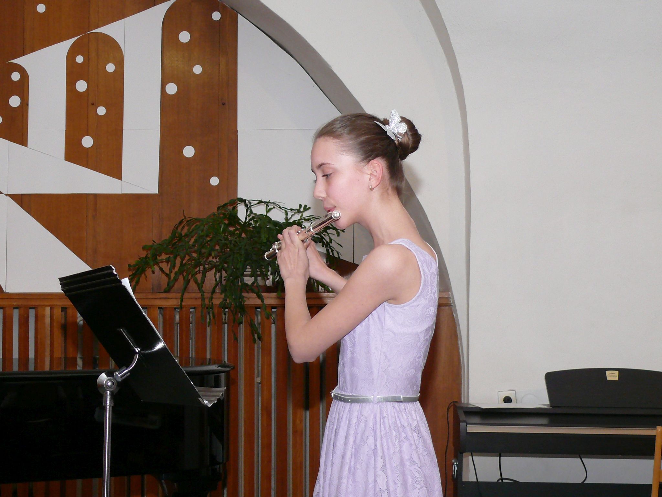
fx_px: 1434
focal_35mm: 75
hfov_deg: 26.0
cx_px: 331
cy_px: 248
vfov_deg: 19.6
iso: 200
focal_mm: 11.5
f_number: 3.2
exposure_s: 1/125
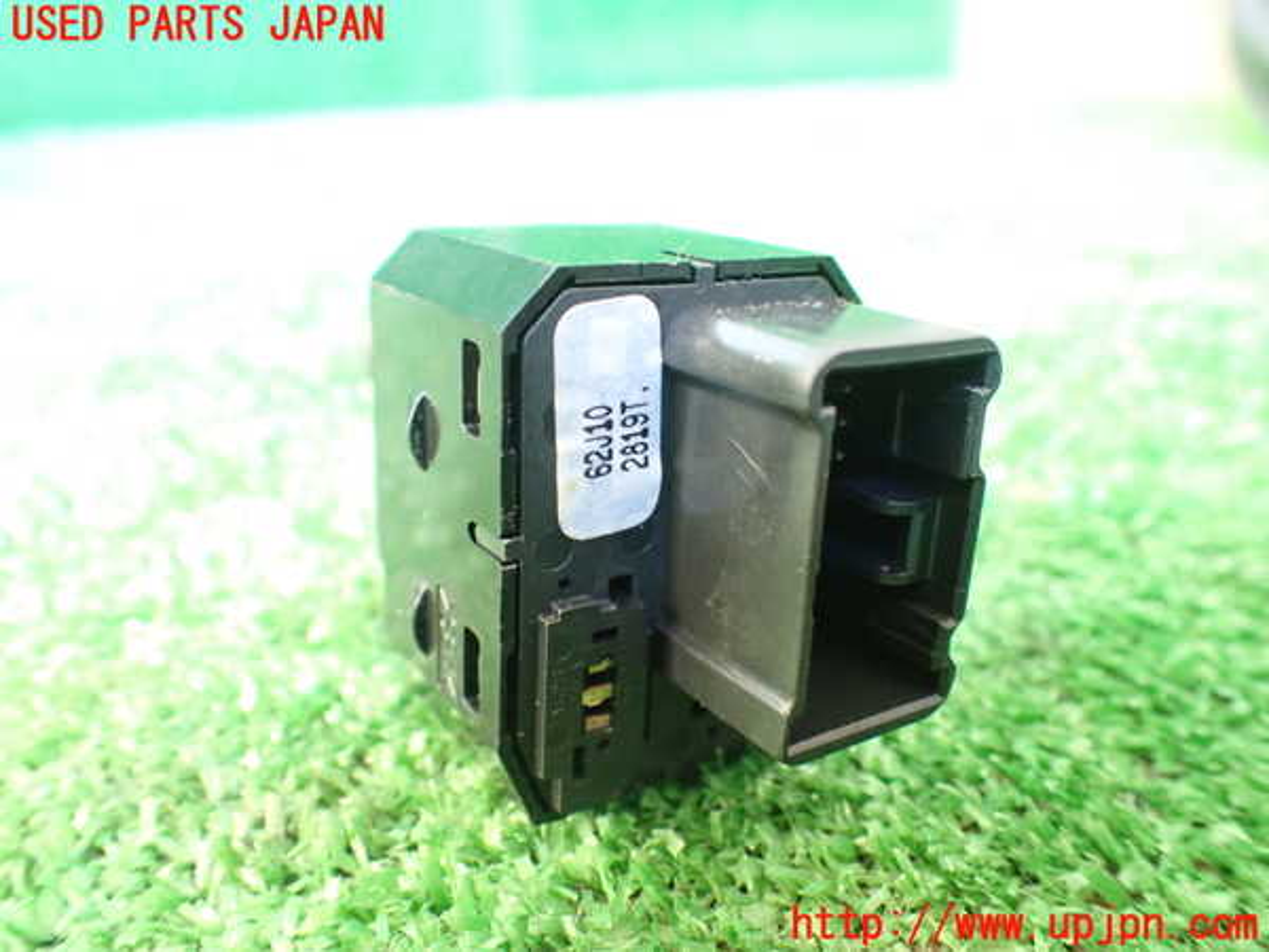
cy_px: 476
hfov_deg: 60.0
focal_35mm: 30
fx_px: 1100
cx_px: 634
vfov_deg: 46.8
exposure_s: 1/30
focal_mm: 5.4
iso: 1000
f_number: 2.3
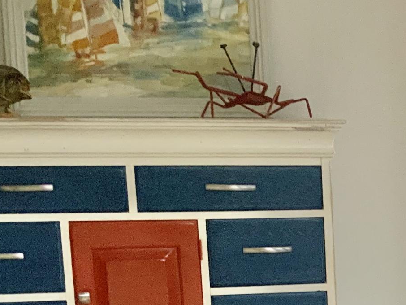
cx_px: 545
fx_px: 1126
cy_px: 346
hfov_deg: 18.8
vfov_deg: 15.0
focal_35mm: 96
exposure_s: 1/60
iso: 200
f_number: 1.8
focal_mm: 3
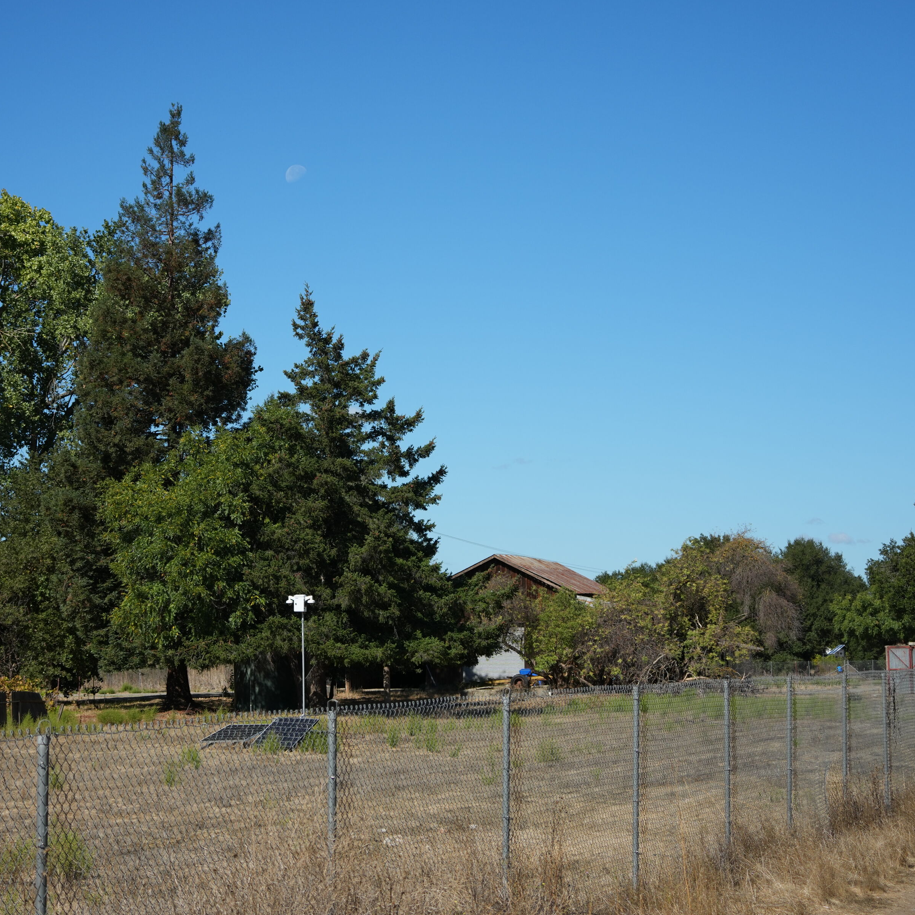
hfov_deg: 22.7
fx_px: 2273
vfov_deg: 22.8
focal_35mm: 76
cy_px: 477
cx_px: 335
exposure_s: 1/2500
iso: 250
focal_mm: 50
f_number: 4.5
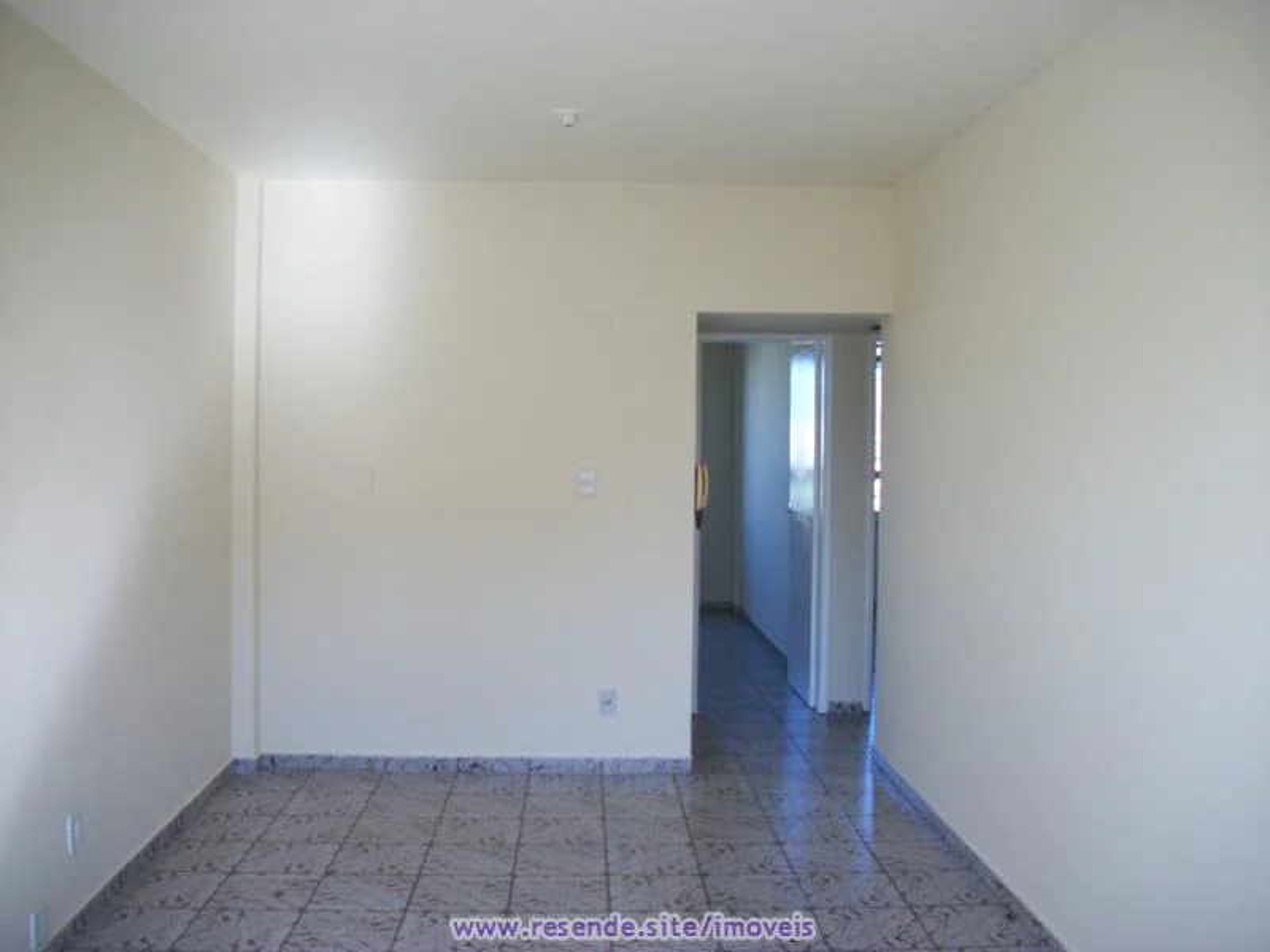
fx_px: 1174
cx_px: 635
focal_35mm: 32
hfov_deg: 56.8
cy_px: 476
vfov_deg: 44.2
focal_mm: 5.7
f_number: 2.9
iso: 80
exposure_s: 1/125
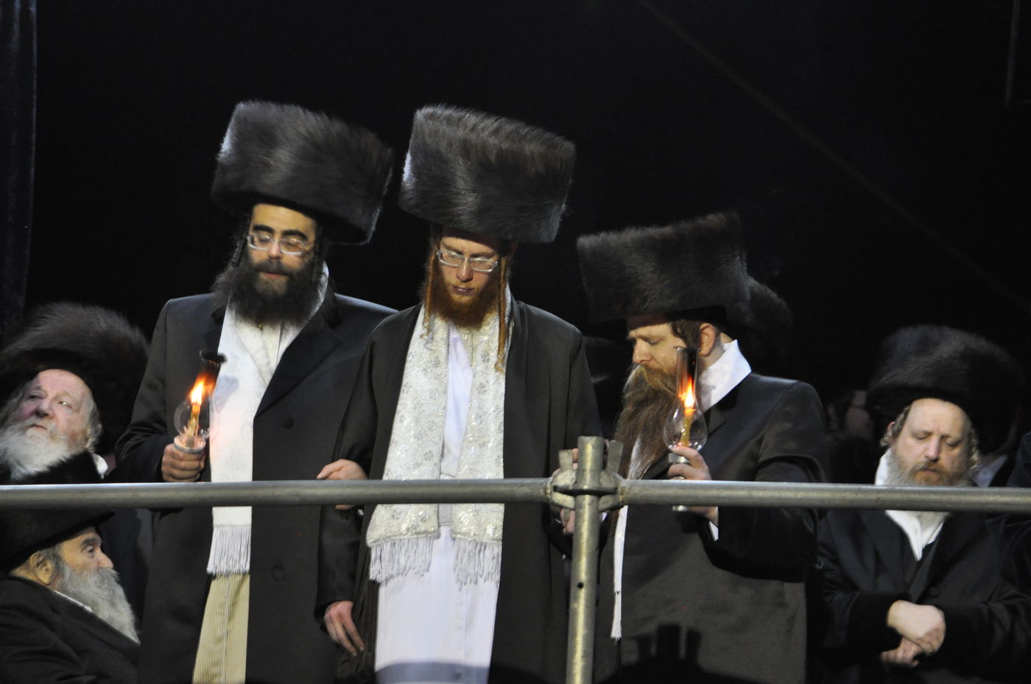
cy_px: 342
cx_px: 516
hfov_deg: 7.1
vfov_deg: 4.7
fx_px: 8364
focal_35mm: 292
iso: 1600
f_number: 5
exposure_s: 1/30
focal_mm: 195
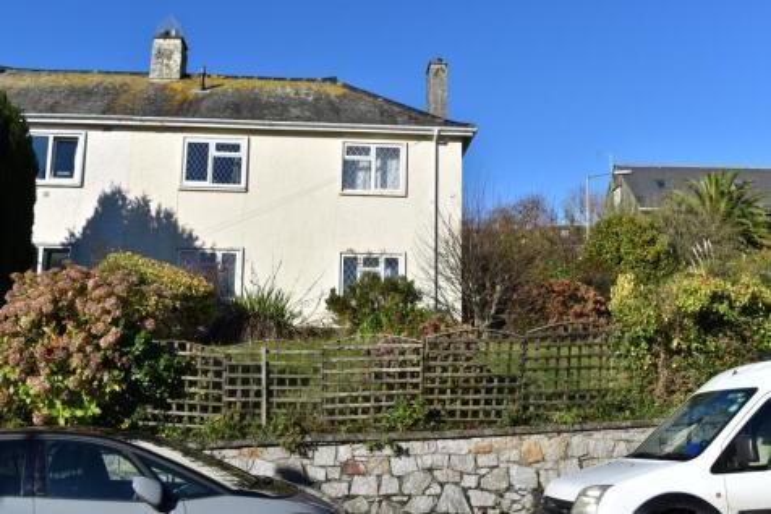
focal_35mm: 36
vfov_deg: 36.8
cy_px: 257
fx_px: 771
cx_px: 386
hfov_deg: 53.1
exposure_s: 1/320
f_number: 9
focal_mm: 24
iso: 100
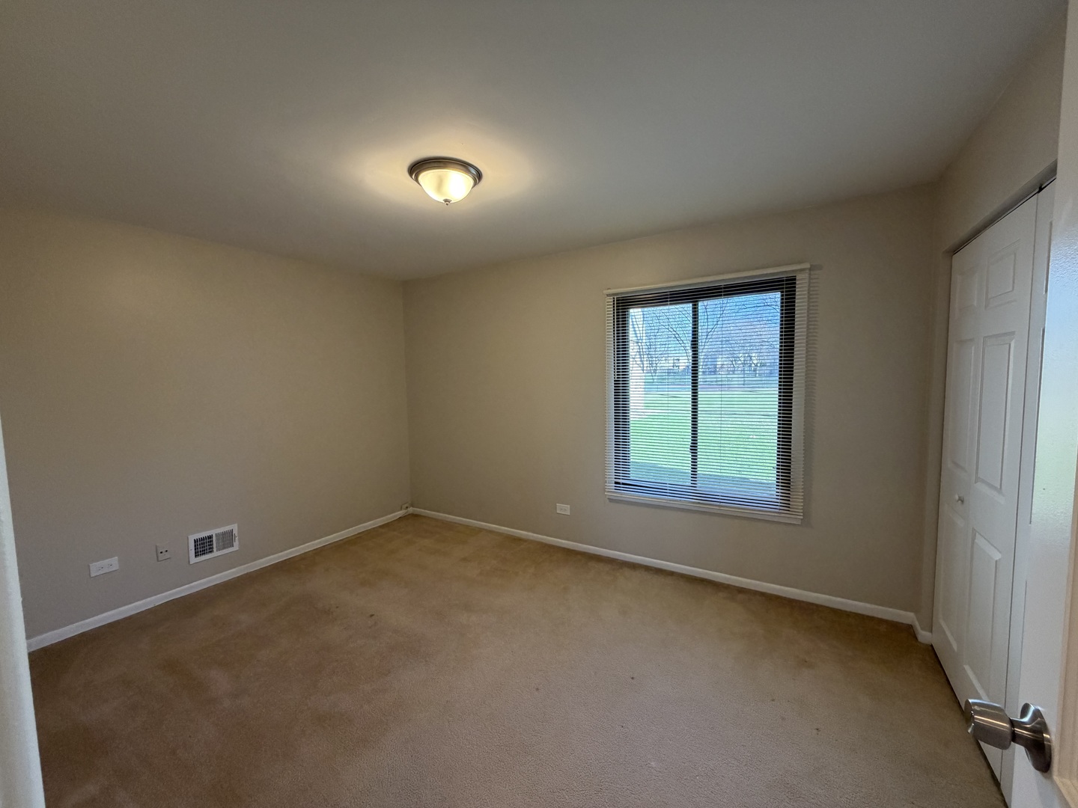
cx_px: 539
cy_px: 404
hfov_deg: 102.1
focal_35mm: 14
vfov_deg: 85.7
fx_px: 436
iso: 250
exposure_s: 1/120
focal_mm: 2.22
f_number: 2.2
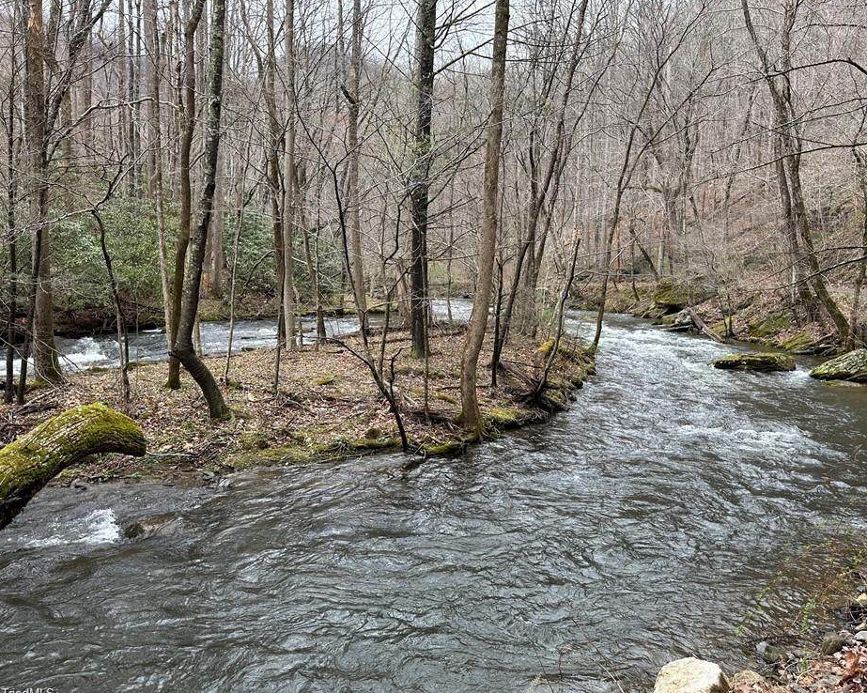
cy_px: 342
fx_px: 667
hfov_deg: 65.9
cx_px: 468
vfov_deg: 54.9
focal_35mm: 26
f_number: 1.78
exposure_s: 1/237
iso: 64
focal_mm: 6.86
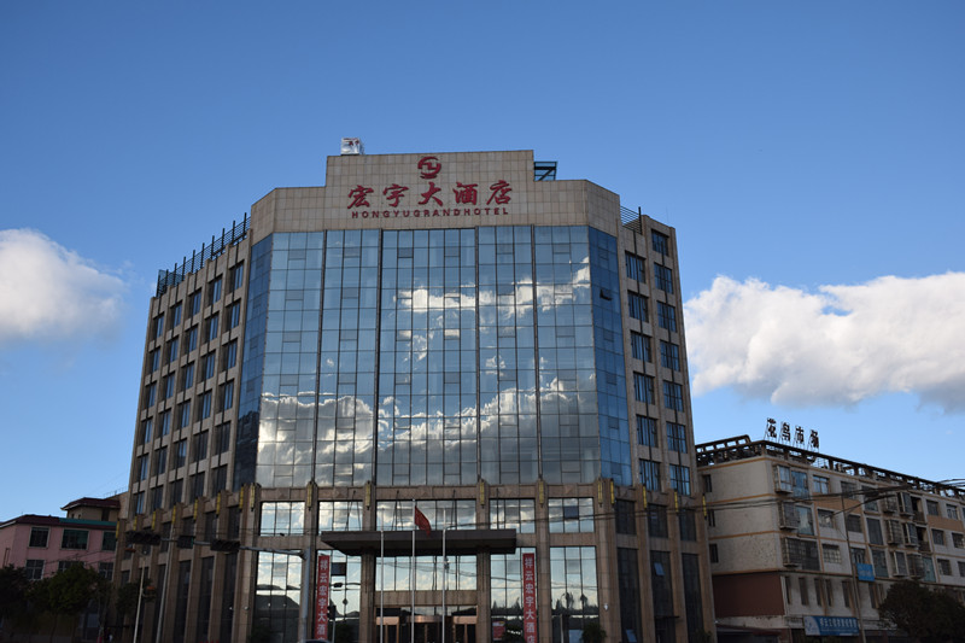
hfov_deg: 55.1
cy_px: 322
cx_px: 482
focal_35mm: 34
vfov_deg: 38.3
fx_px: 925
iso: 280
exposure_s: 1/500
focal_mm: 23
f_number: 8
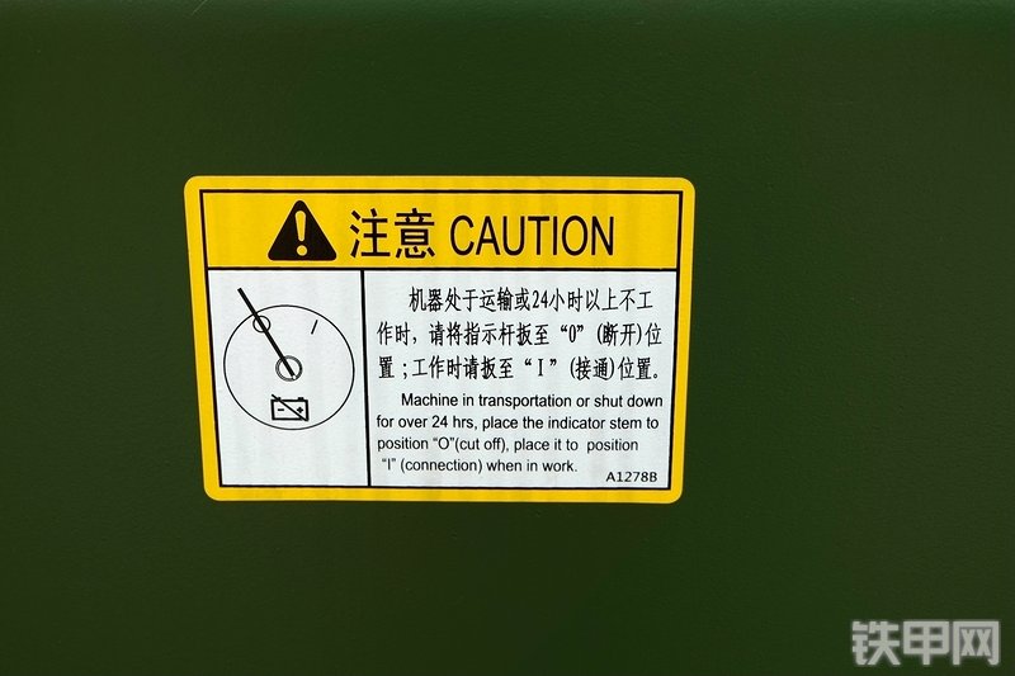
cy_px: 338
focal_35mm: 44
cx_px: 508
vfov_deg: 30.5
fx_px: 1240
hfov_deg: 44.5
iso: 100
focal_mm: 29.5
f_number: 4.7
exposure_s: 1/240
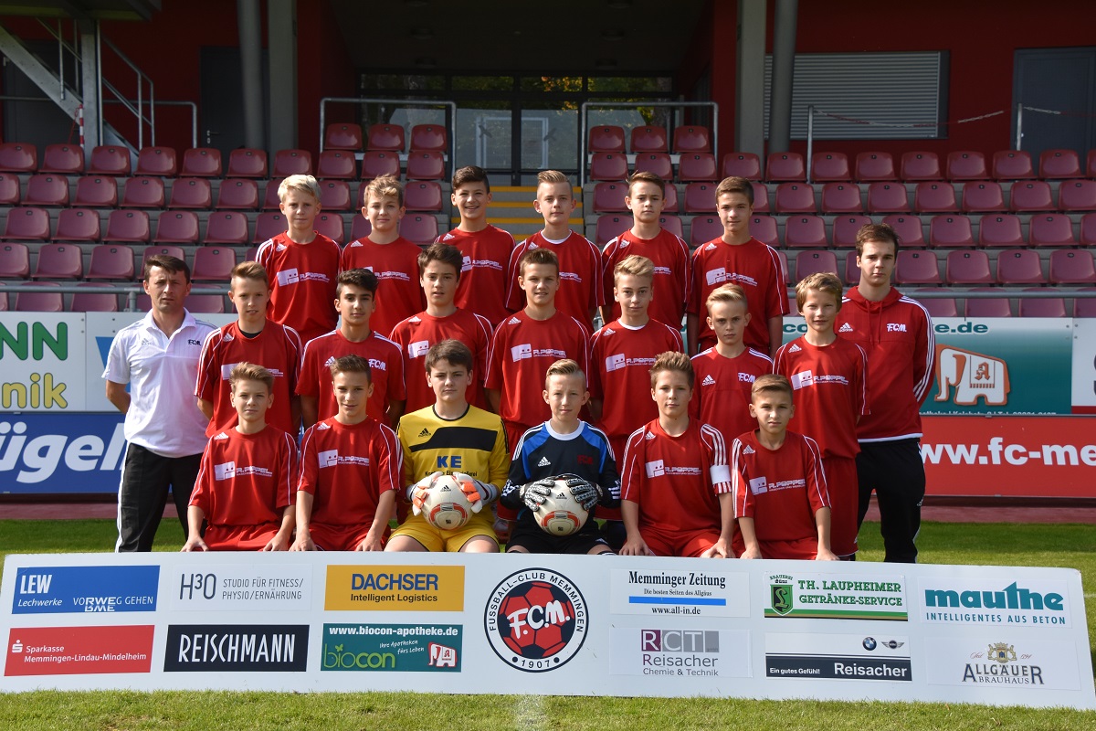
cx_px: 548
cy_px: 366
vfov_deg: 22.6
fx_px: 1827
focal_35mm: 60
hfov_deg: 33.4
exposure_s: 1/500
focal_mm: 40
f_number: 8
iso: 450
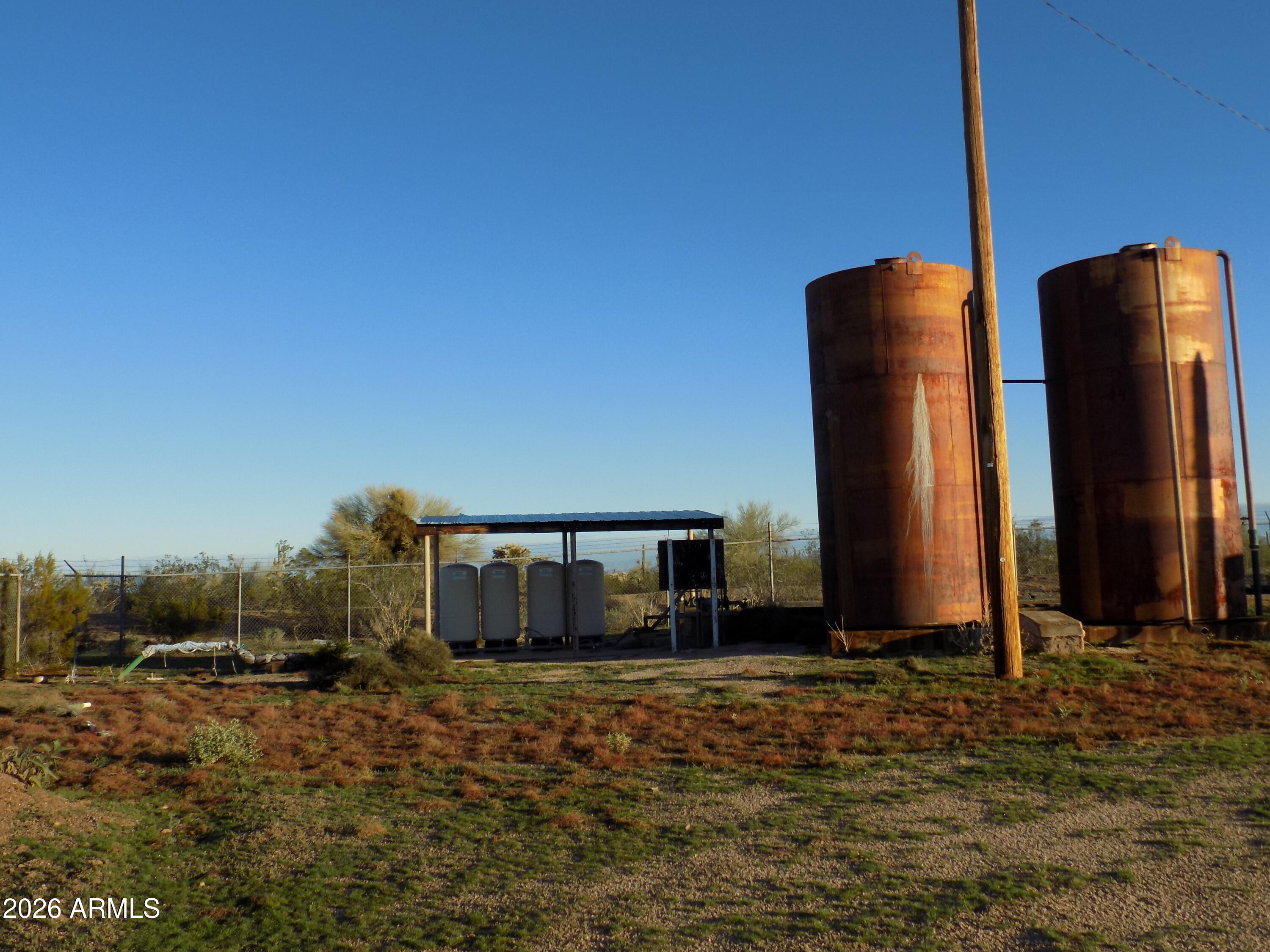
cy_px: 476
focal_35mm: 30
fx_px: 1101
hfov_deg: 60.0
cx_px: 635
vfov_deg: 46.8
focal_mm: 5.3
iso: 80
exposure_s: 1/800
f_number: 3.3
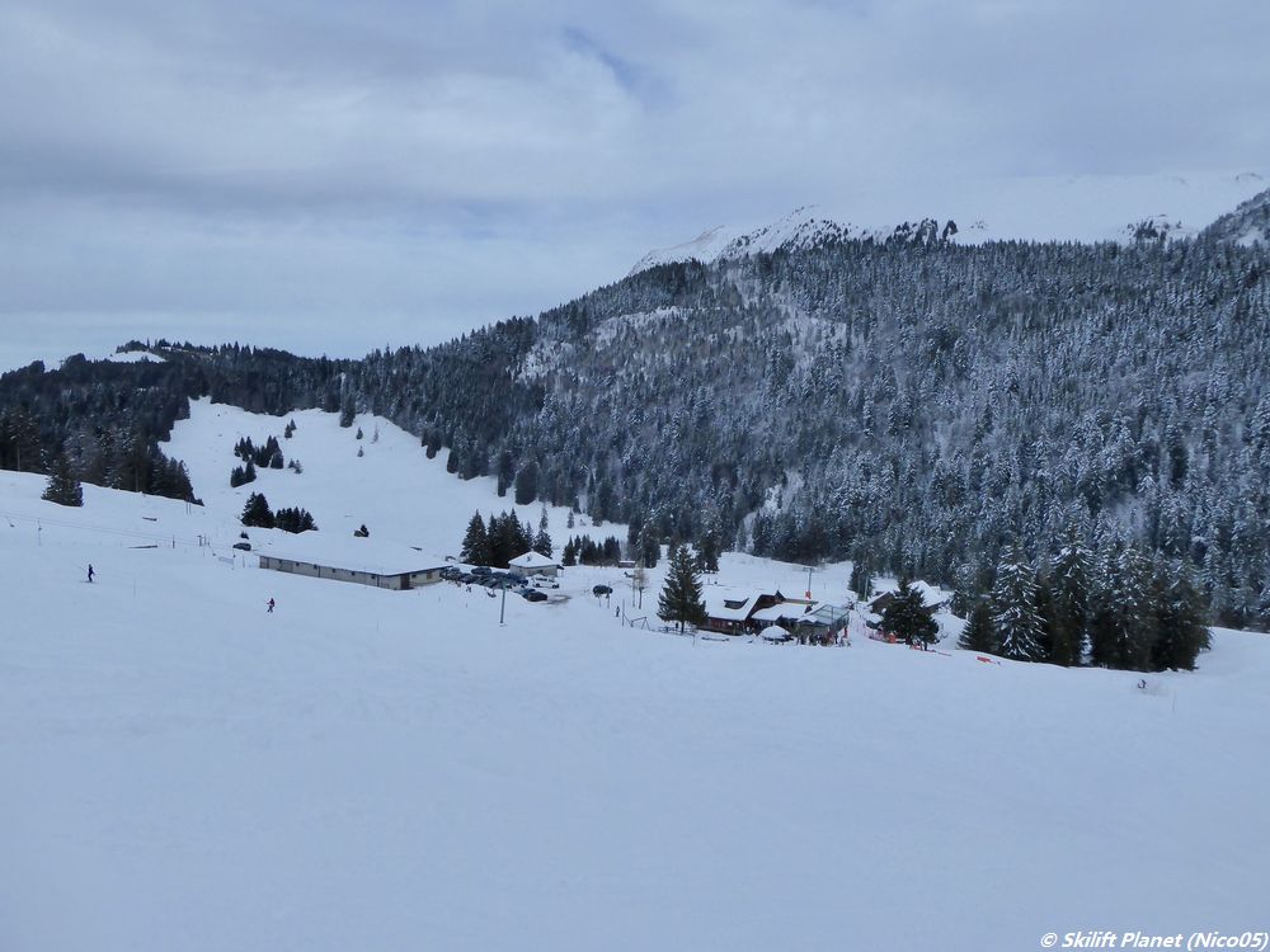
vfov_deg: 54.9
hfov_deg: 69.4
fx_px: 917
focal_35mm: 25
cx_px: 635
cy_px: 476
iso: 160
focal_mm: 4.3
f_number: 4.5
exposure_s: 1/800
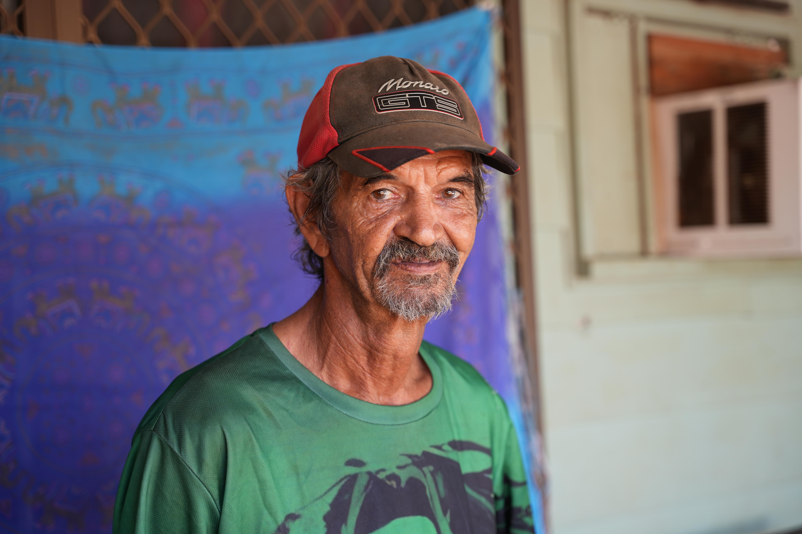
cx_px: 401
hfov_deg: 34.3
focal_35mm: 58
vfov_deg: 23.3
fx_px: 1299
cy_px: 267
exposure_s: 1/60
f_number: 2.8
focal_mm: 58.3
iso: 100
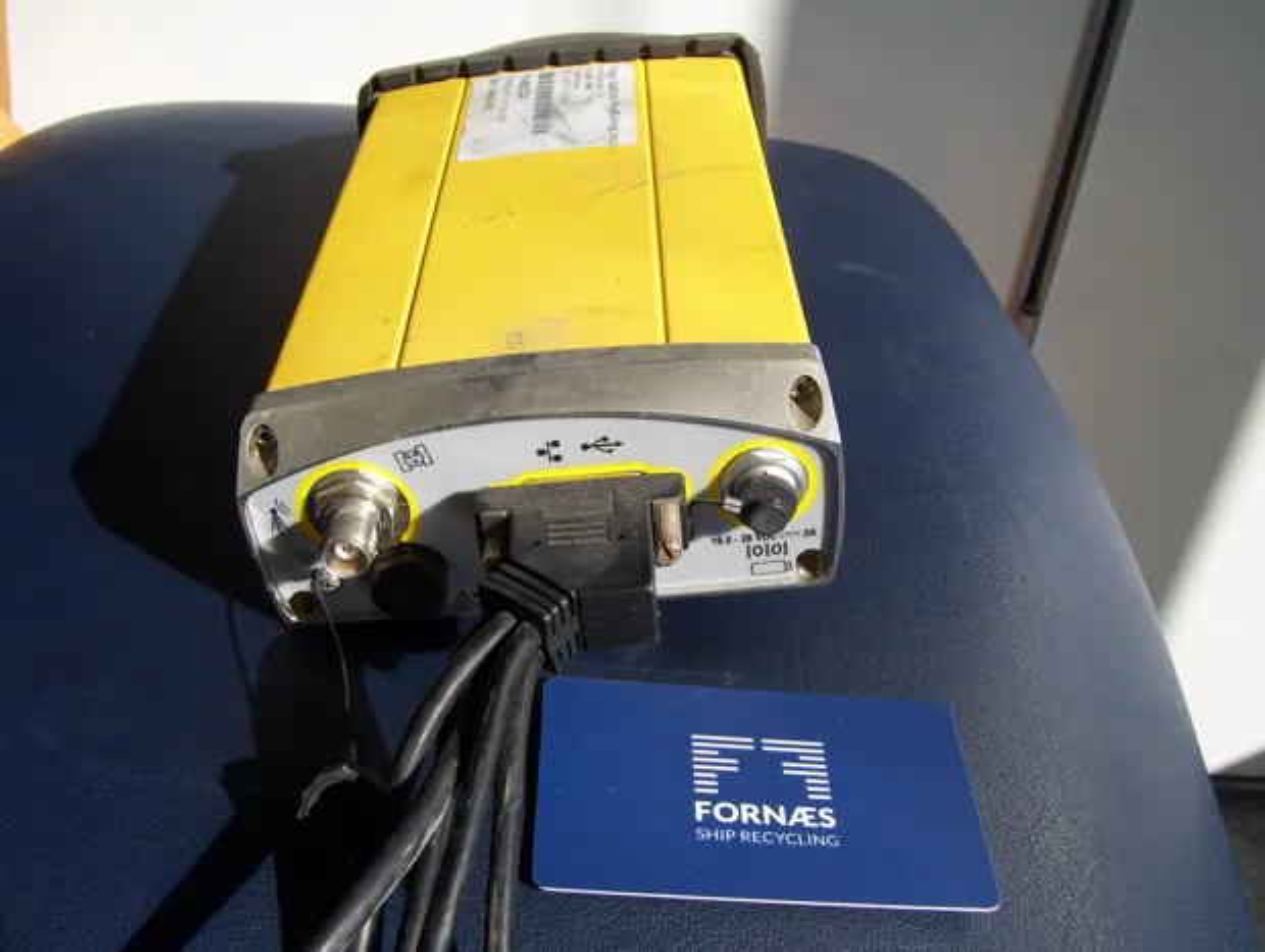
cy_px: 476
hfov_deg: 51.3
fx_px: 1318
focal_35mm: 36
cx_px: 632
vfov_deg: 39.8
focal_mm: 6
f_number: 4.8
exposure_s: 1/320
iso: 80
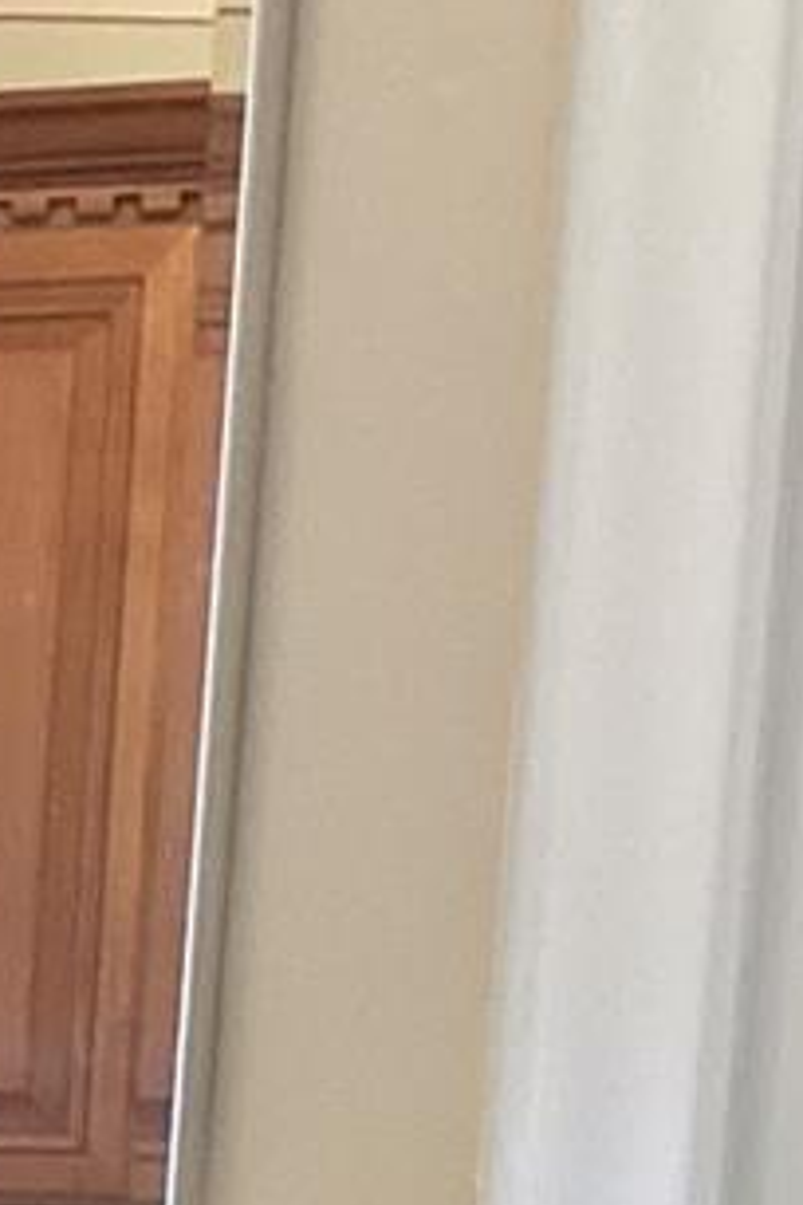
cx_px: -1067
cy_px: 2371
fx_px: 5420
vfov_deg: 11.5
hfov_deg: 7.9
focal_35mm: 162
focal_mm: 3.3
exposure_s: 1/60
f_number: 2.4
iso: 200
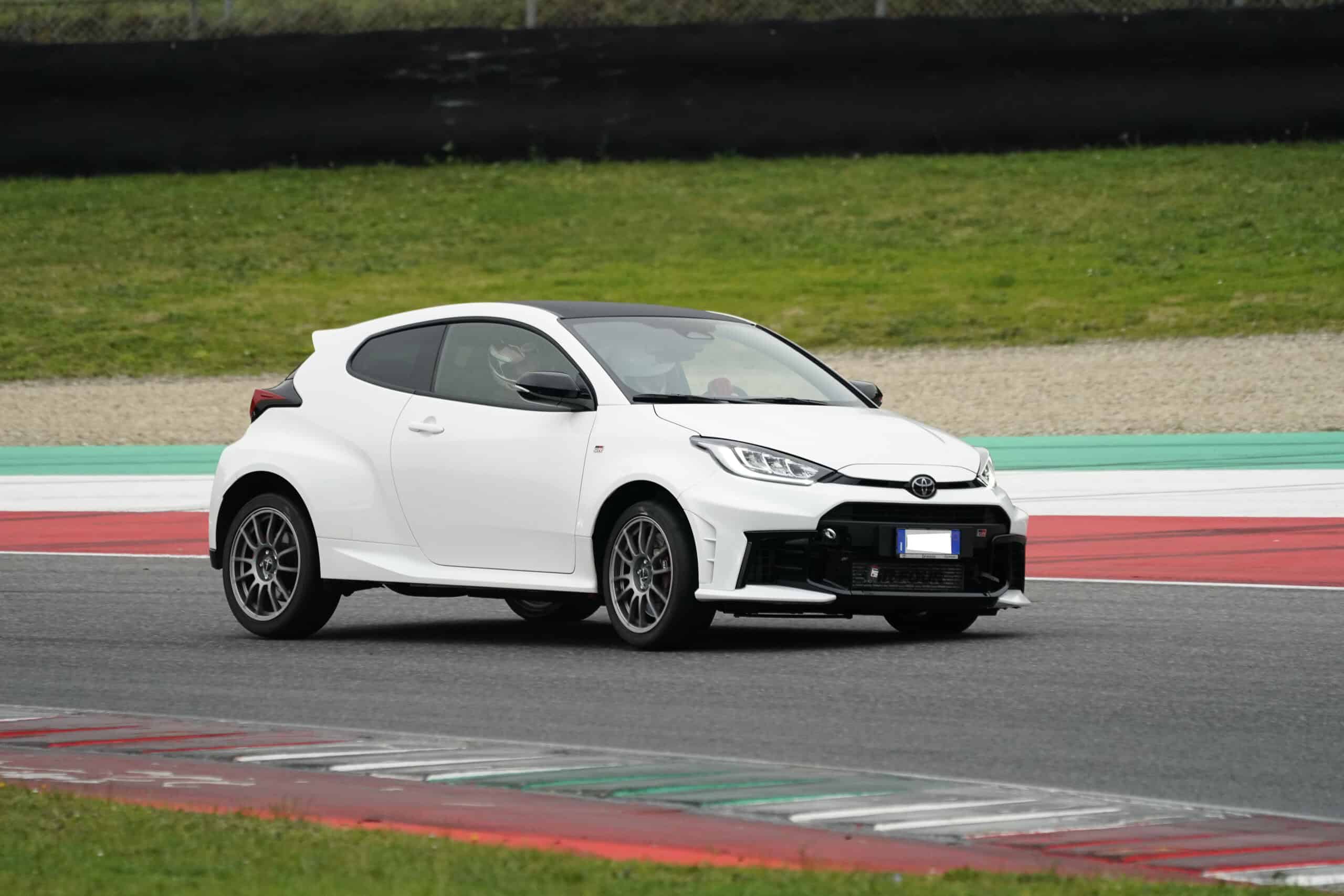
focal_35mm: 400
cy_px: 448
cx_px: 672
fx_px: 14933
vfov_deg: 3.4
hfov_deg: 5.2
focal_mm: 400
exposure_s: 1/1000
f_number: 7.1
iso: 2500
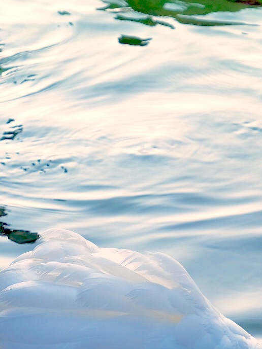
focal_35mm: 293
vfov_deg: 6.8
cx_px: 154
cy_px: 266
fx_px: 2957
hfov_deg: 5.1
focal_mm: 78.7
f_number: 5.6
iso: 400
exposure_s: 1/420
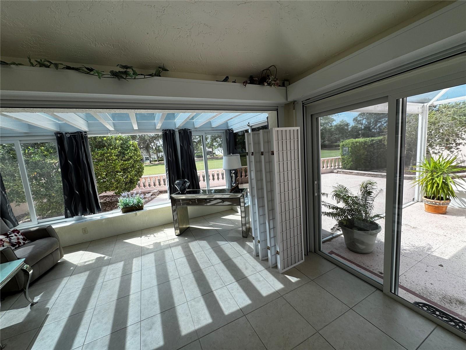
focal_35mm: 14
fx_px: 188
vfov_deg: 85.7
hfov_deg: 102.1
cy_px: 175
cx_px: 233
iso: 40
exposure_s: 1/397
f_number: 2.2
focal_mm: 2.22
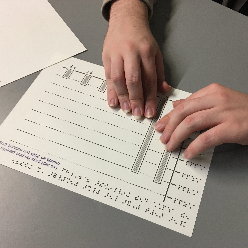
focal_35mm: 35
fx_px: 284
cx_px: 142
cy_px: 126
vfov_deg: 47.2
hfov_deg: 47.1
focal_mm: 4.15
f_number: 2.2
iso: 160
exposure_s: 1/33
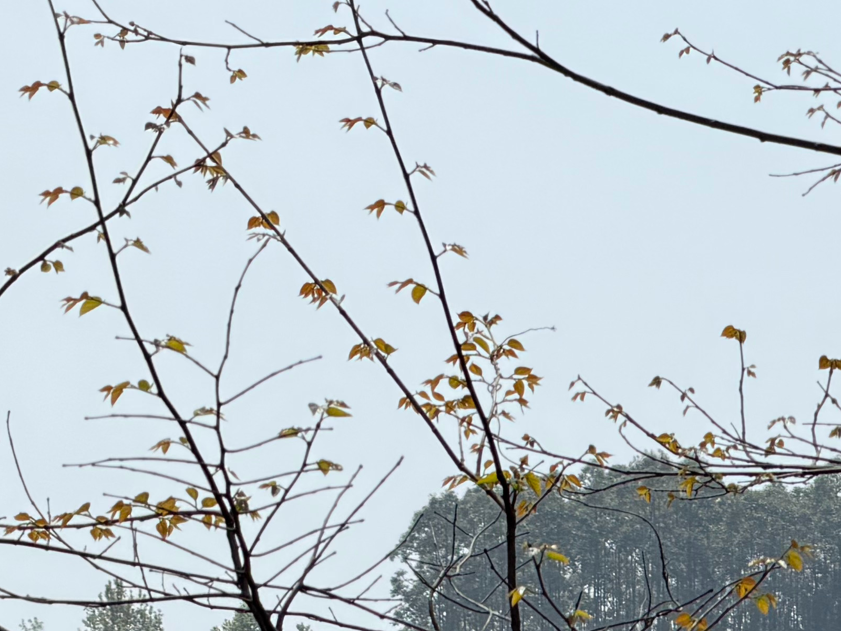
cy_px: 487
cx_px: 937
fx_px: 8673
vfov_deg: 4.2
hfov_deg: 5.5
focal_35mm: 357
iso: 25
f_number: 2.8
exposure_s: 1/955
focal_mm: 16.89
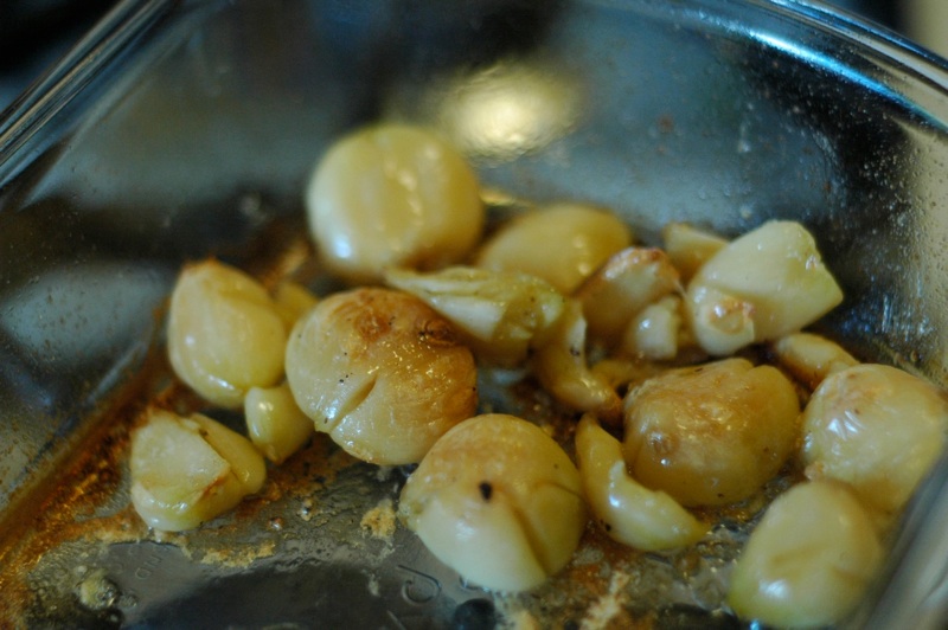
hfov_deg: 27.0
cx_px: 474
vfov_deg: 18.2
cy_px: 315
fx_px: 1973
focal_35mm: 75
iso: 800
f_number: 1.8
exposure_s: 1/125
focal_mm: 50
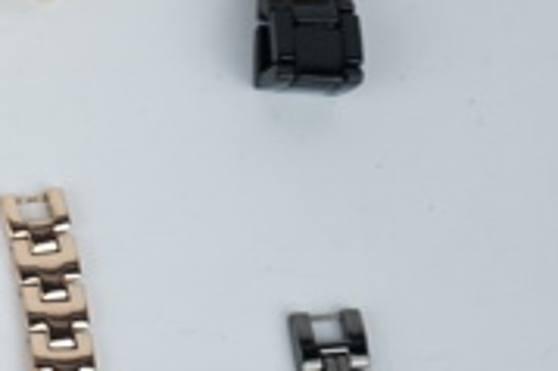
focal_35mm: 191
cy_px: 281
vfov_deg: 7.2
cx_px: -720
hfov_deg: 9.7
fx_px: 2958
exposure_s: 1/80
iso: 100
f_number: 5.6
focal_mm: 38
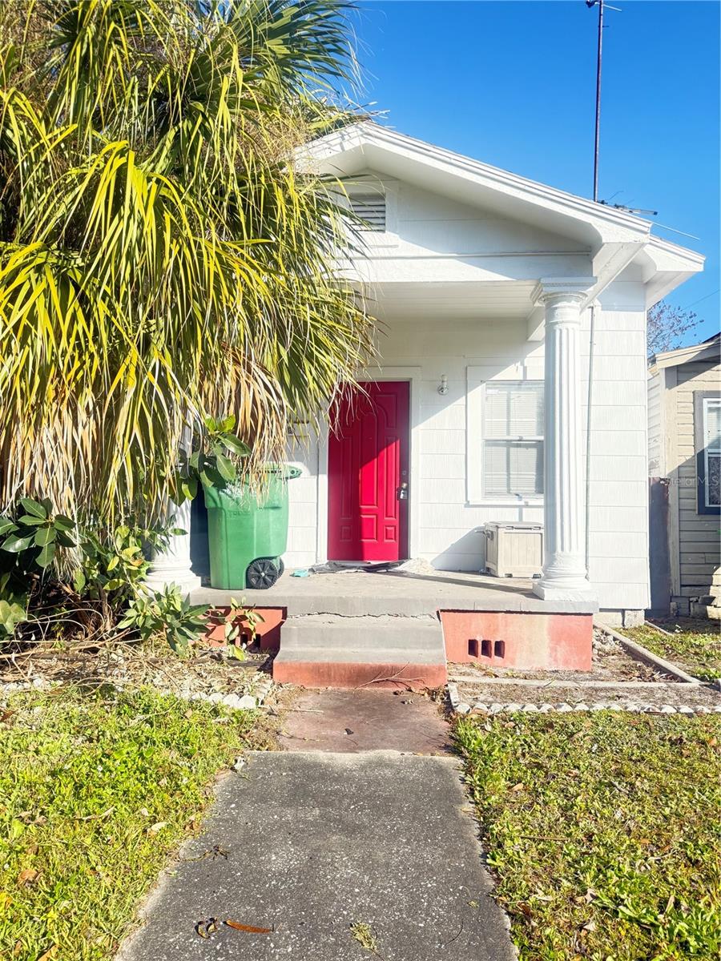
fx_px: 667
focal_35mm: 24
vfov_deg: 71.6
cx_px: 360
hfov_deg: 56.8
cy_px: 480
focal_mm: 6.76
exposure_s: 1/1292
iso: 100
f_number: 1.78
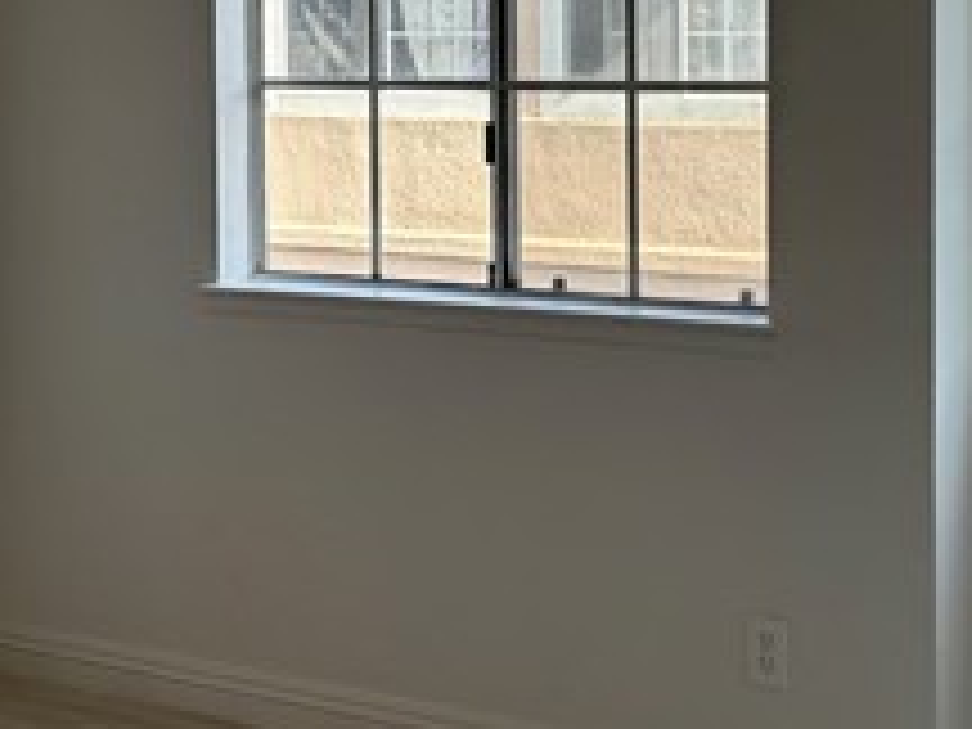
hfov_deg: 27.4
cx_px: 540
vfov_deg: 20.4
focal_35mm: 71
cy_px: 117
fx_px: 1994
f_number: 1.78
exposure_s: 1/650
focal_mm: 6.86
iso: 80
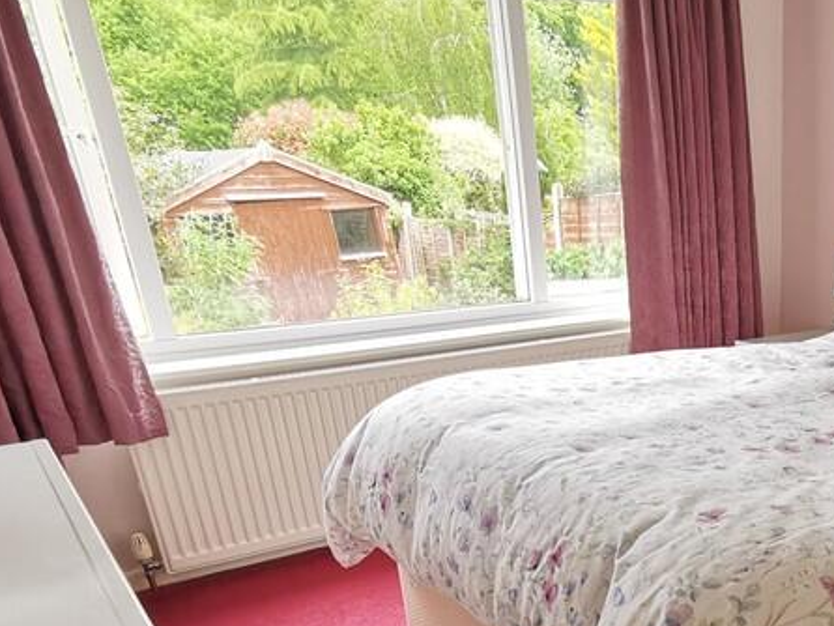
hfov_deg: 42.5
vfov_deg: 34.9
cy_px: 557
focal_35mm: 39
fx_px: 940
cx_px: 800
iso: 100
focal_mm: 2.26
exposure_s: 1/50
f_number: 2.2
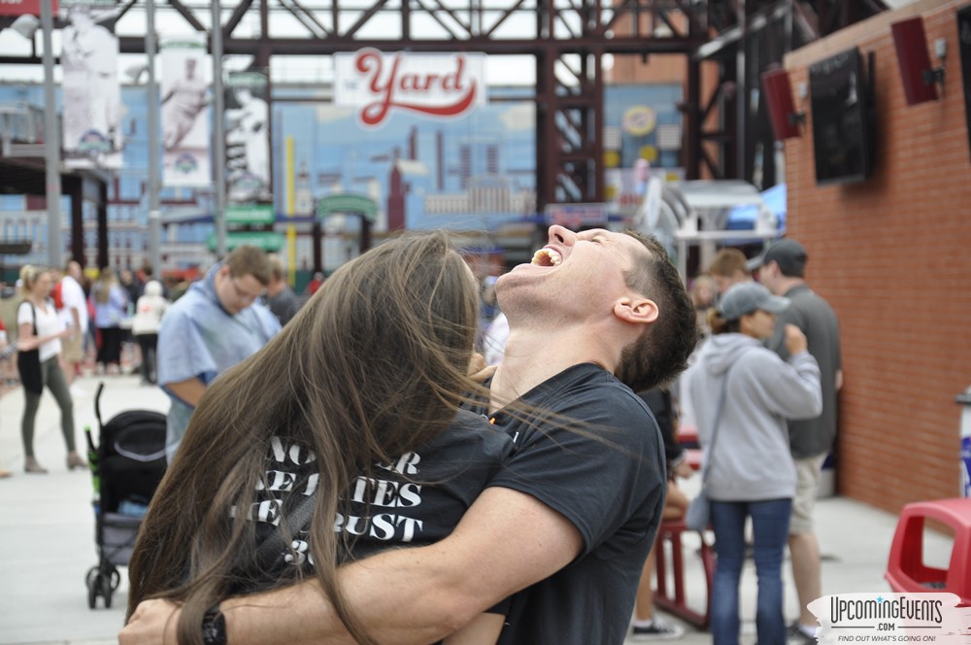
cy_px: 322
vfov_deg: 13.8
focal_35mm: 99
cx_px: 486
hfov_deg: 20.6
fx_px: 2667
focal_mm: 66
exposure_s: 1/125
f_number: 5.3
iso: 400
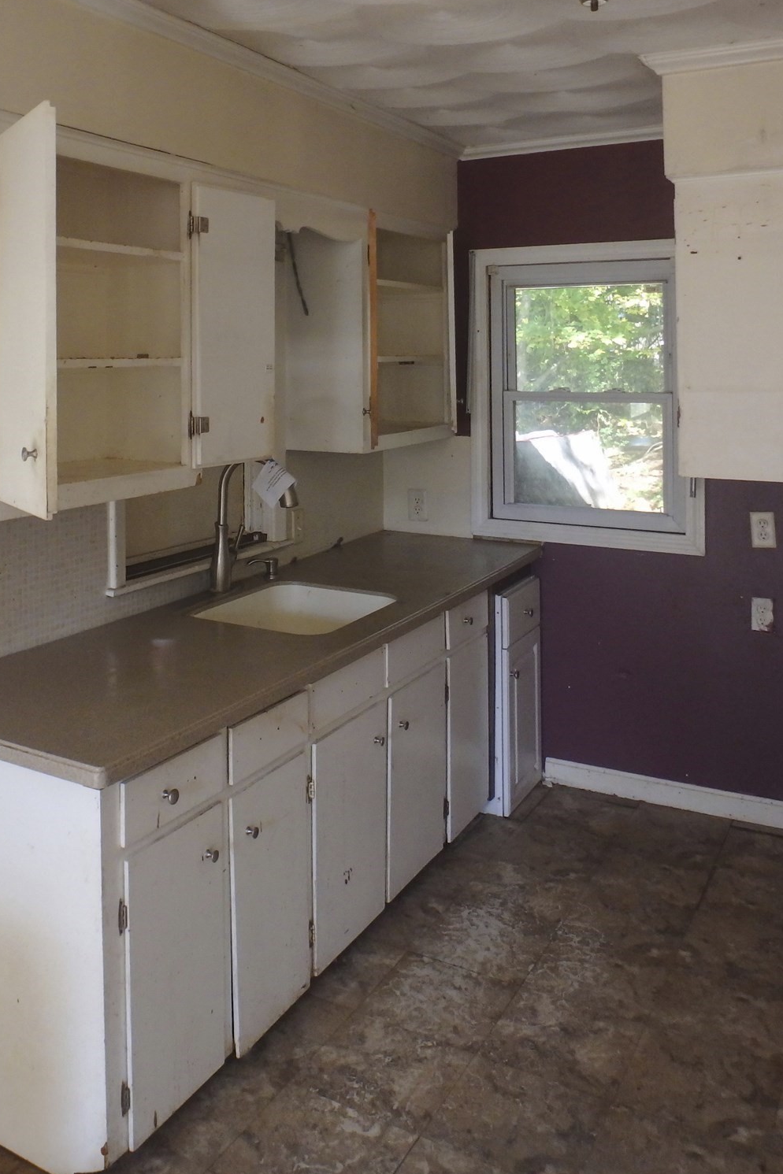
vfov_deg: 61.9
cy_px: 593
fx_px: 979
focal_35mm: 30
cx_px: 218
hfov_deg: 42.6
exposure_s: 1/40
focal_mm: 3.7
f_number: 3.5
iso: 200
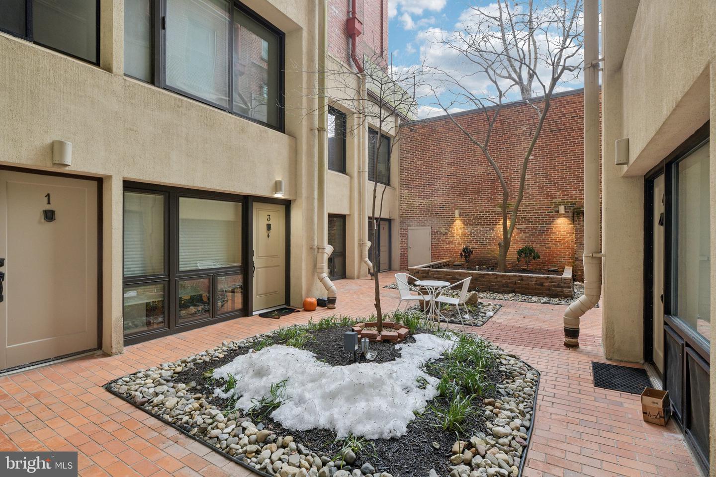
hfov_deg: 93.3
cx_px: 358
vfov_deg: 70.4
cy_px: 238
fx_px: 338
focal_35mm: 17
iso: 360
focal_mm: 17
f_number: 8
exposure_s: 1/20
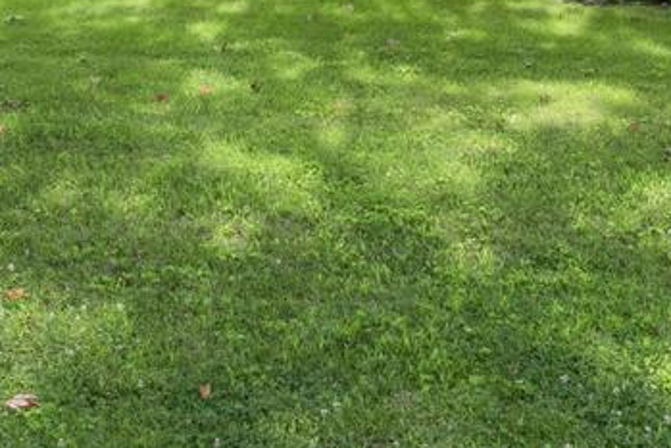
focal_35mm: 85
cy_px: -136
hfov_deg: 23.9
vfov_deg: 15.3
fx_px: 1585
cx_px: 354
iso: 320
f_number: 8
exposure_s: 1/480
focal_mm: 19.4
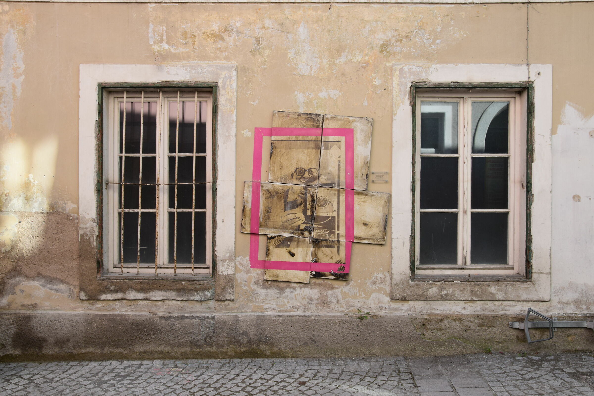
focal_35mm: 36
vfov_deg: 36.9
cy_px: 198
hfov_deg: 53.1
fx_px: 594
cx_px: 297
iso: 400
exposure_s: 1/160
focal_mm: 24
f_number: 9
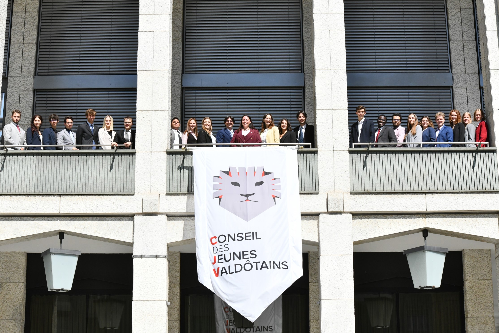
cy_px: 166
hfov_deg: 28.8
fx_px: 970
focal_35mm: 70
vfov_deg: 19.5
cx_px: 250
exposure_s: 1/1250
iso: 3200
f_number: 22
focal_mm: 70
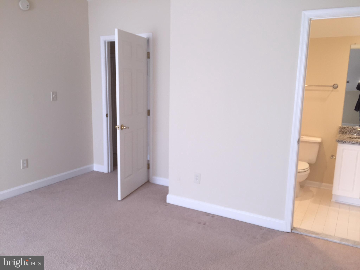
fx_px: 302
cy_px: 135
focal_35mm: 29
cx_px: 180
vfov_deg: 48.2
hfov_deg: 61.7
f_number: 2.2
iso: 32
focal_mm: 4.15
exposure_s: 1/30
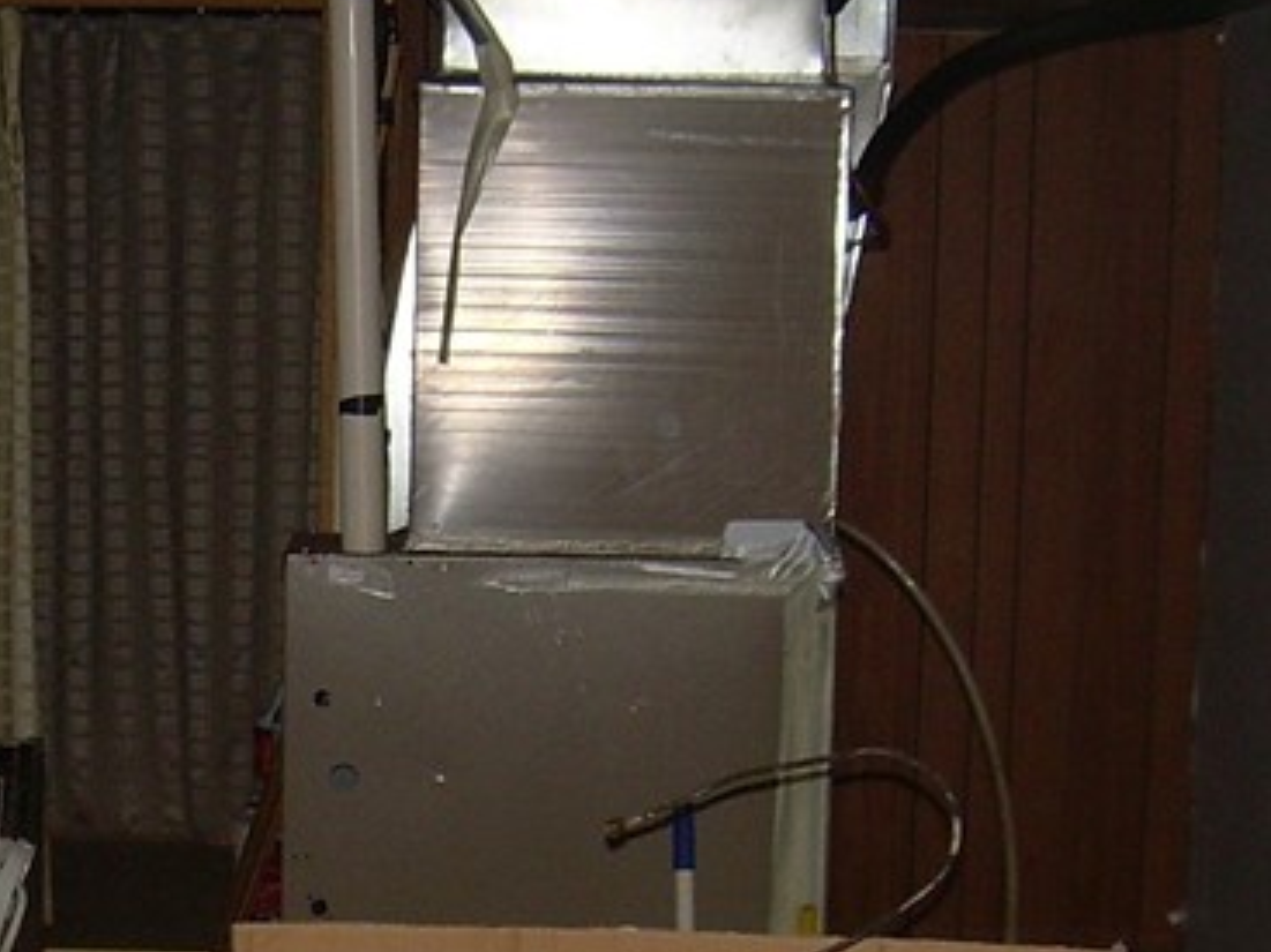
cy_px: 1011
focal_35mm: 106
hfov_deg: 18.3
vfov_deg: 13.7
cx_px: 197
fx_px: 3891
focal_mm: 6.3
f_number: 2.8
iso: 100
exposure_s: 1/60
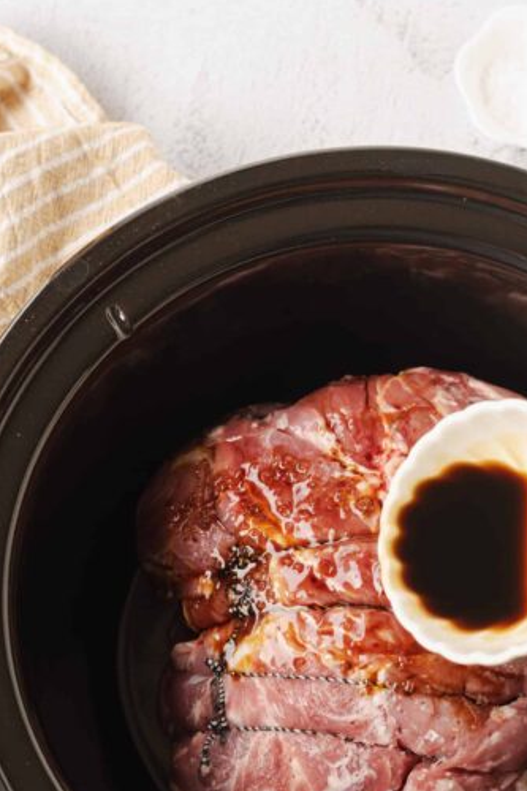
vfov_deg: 26.9
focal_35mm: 75
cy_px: 513
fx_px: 1648
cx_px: 331
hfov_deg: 18.1
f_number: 7.1
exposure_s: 1/20
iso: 200
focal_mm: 50
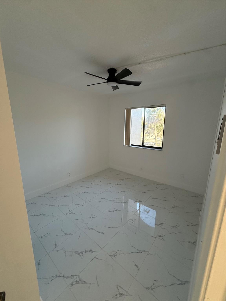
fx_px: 122
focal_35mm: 14
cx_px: 113
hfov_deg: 85.7
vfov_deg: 102.1
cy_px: 150
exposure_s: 1/99
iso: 125
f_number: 2.2
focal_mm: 2.22
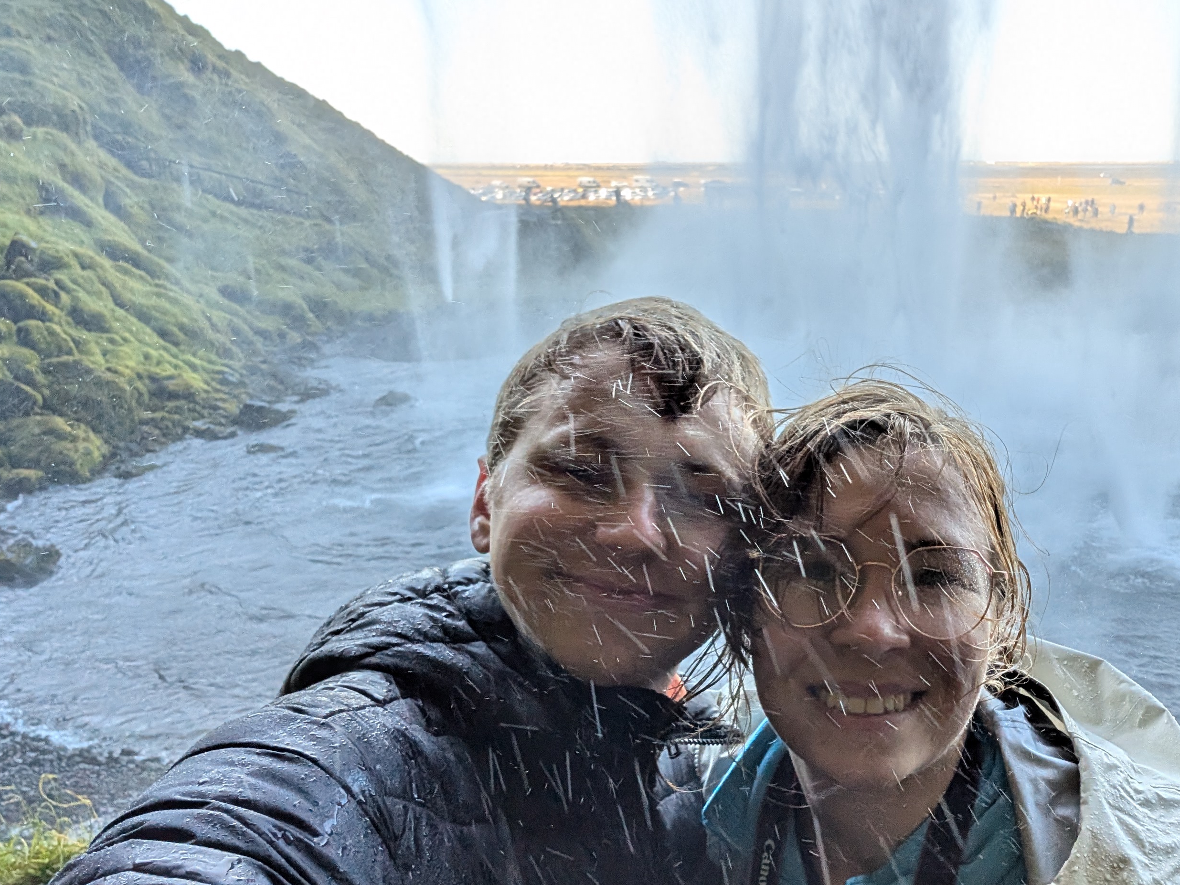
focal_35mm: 31
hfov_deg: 57.2
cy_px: 493
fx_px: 1057
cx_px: 780
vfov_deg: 45.4
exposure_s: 1/247
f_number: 2.2
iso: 40
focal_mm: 2.74
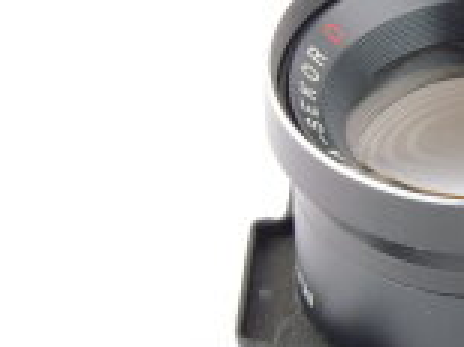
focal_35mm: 359
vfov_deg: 4.1
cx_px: 780
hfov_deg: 5.5
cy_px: 172
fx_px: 4805
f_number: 13
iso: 160
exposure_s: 1/250
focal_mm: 46
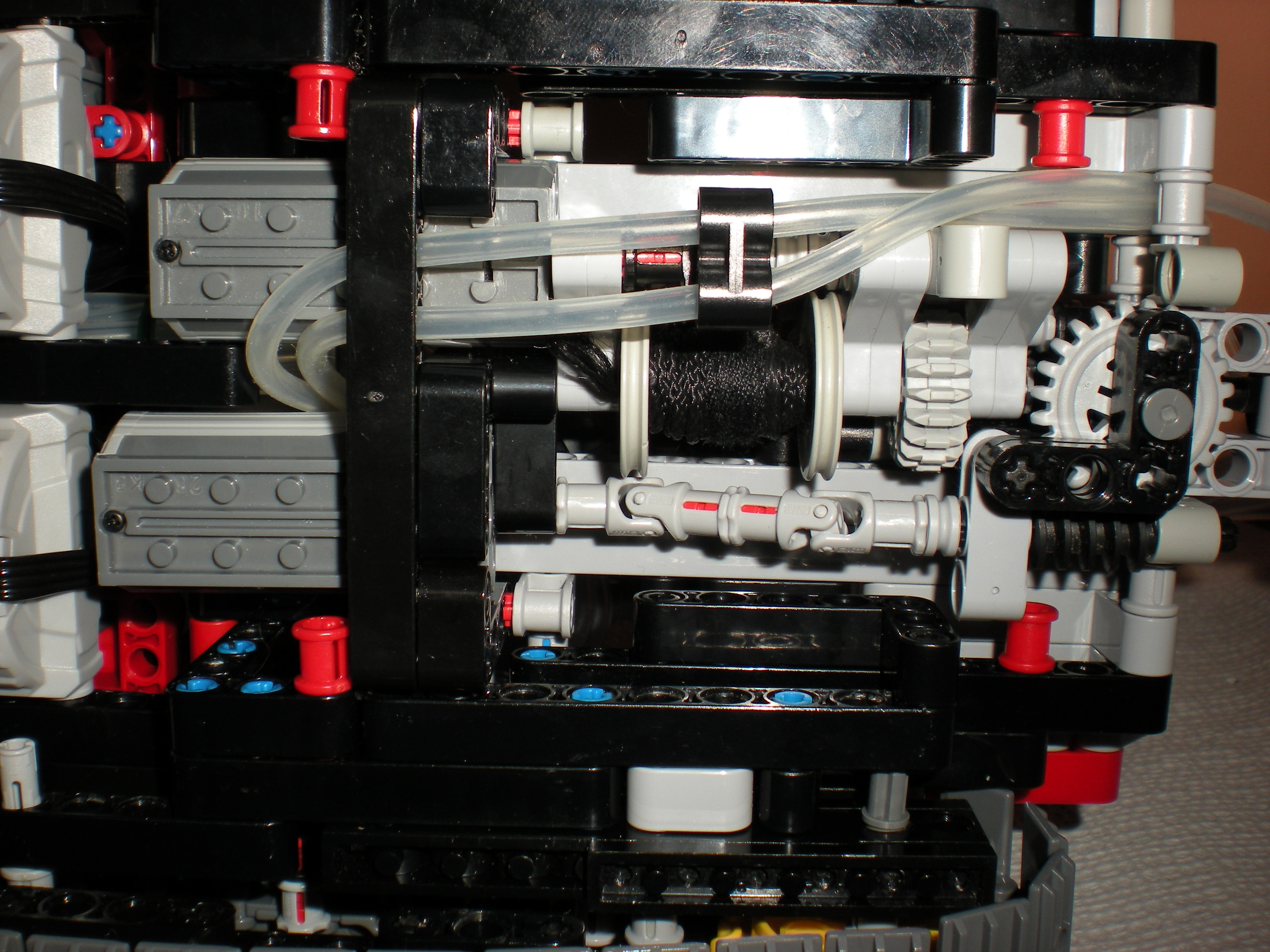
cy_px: 476
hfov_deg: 49.0
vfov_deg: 37.7
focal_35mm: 38
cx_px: 635
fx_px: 1394
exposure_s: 1/60
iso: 64
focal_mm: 6.3
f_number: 4.6
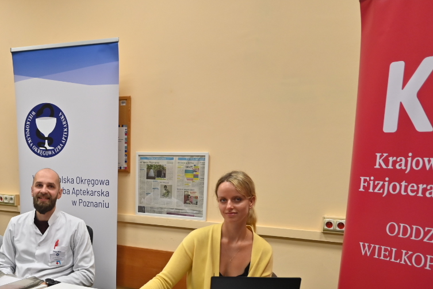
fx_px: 517
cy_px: 269
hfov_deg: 43.6
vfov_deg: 29.7
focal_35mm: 43
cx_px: 97
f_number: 2.8
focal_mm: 20
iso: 400
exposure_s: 1/200
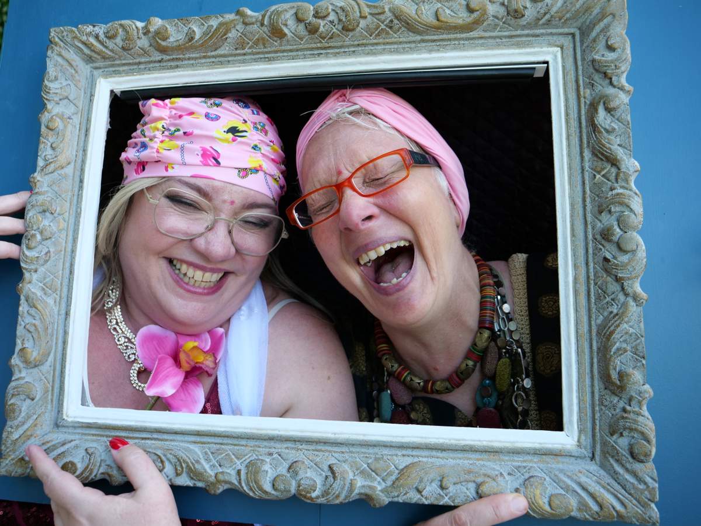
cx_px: 350
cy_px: 263
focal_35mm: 24
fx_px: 486
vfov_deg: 56.8
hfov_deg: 71.6
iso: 200
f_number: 2.8
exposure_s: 1/125
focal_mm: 12
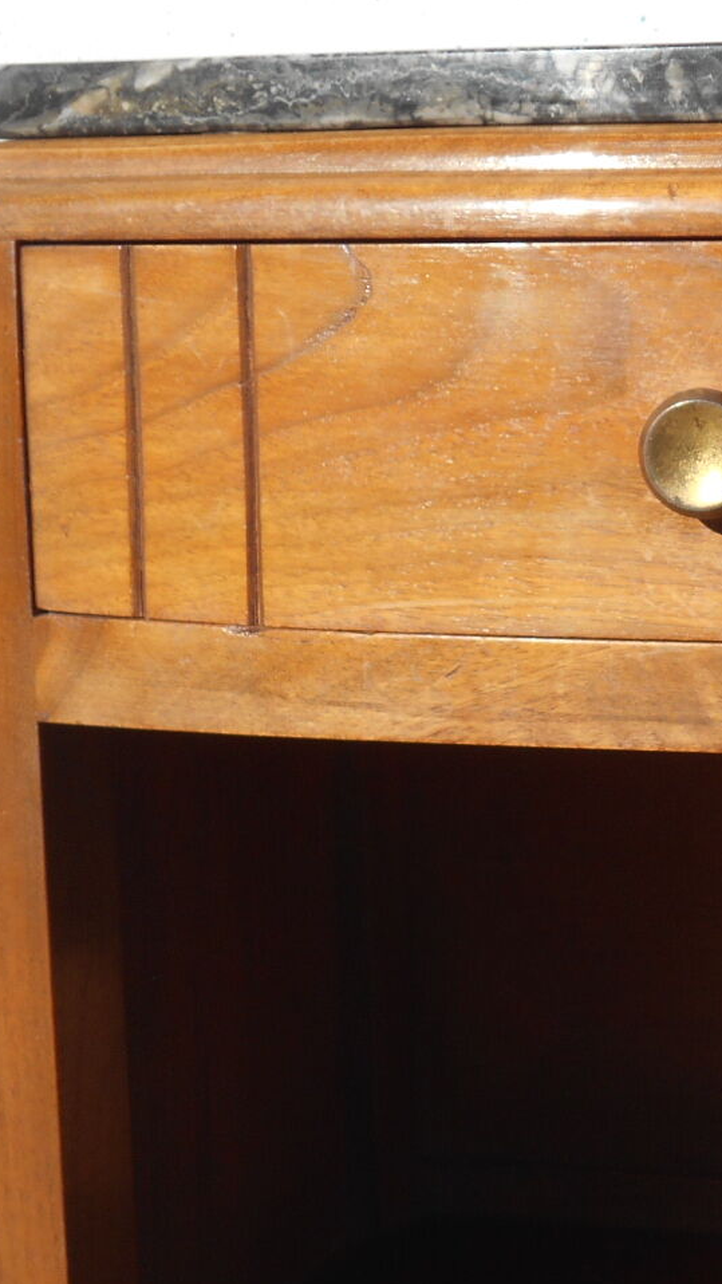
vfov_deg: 23.4
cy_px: 659
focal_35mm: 91
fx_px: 3097
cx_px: 817
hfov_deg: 13.0
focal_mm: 8.8
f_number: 4.5
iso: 80
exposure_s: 1/500
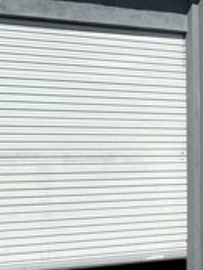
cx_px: 275
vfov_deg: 20.2
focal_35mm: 97
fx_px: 758
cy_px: 137
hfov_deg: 14.5
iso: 32
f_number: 1.8
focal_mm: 4.25
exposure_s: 1/6803
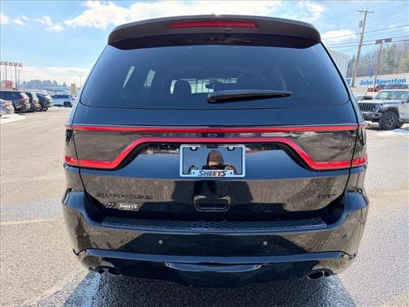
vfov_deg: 56.8
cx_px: 204
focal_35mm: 24
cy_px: 154
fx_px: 284
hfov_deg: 71.6
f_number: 1.78
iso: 100
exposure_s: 1/1005
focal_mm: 6.76
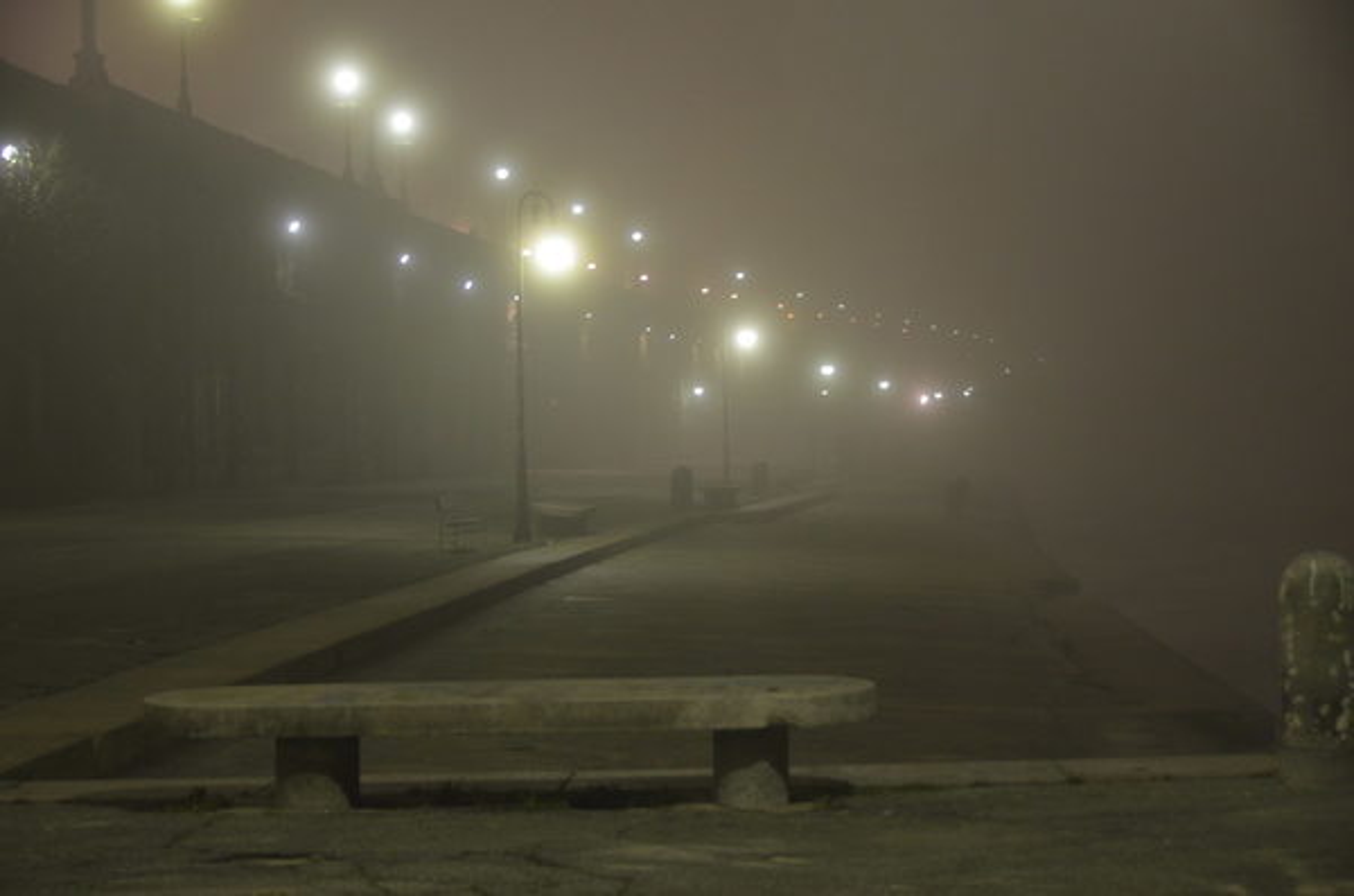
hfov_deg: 24.7
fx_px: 3096
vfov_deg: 16.5
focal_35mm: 82
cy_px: 448
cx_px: 677
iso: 400
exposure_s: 1/6
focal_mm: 55
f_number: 4.8
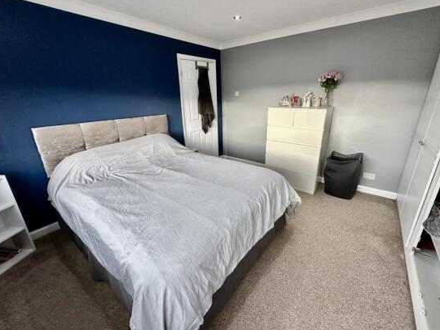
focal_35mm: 15
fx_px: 191
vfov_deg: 81.7
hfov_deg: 98.1
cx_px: 227
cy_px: 159
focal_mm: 2.22
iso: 100
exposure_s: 1/99
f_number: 2.2
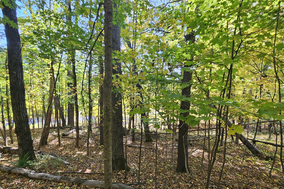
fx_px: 134
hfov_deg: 93.1
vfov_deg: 69.7
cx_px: 131
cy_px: 113
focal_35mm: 17
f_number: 2.2
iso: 50
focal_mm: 2.2
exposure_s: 1/120
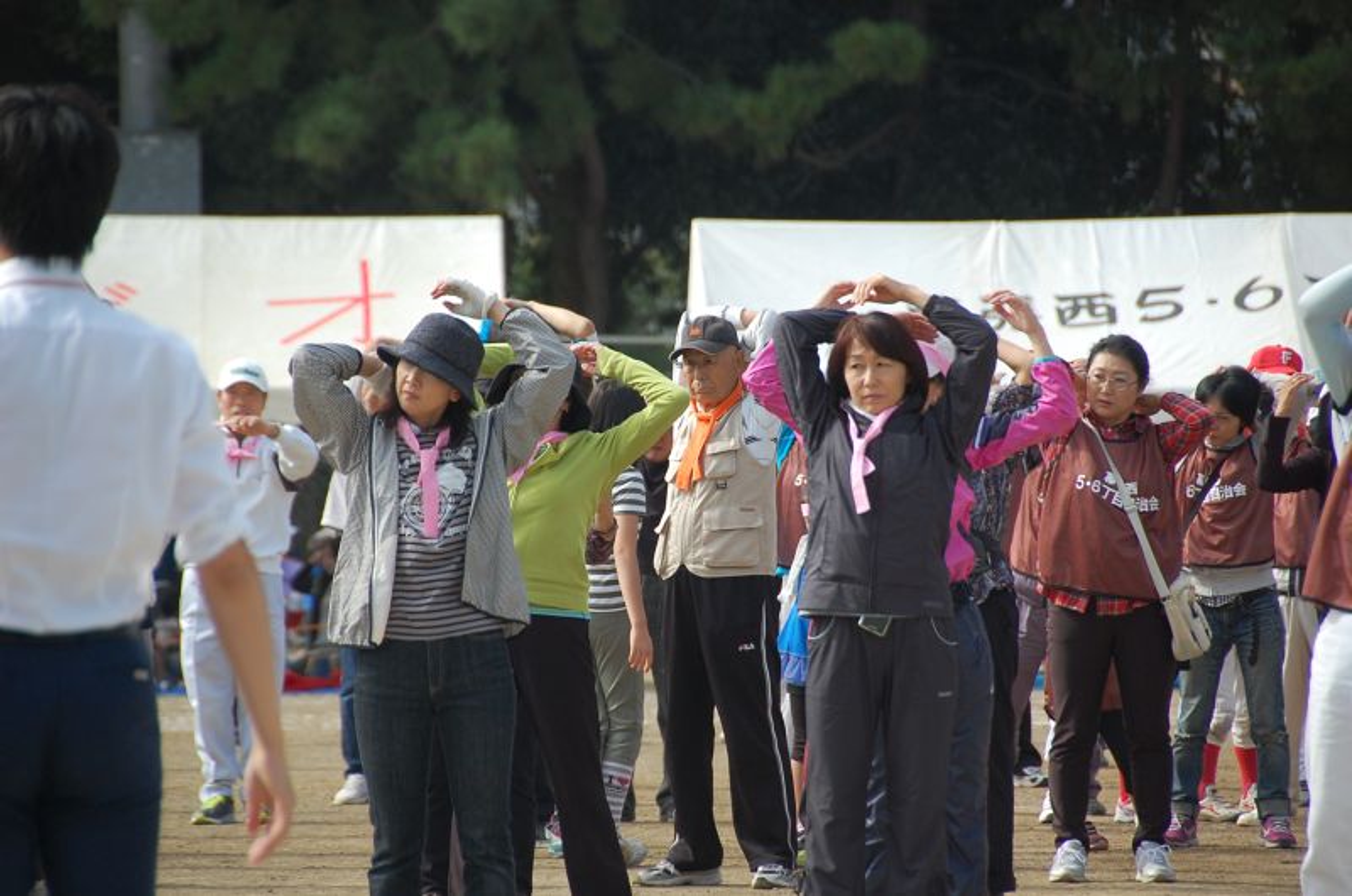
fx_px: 11244
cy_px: 448
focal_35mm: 300
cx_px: 676
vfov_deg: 4.6
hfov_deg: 6.9
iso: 400
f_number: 5.6
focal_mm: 200
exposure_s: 1/1000
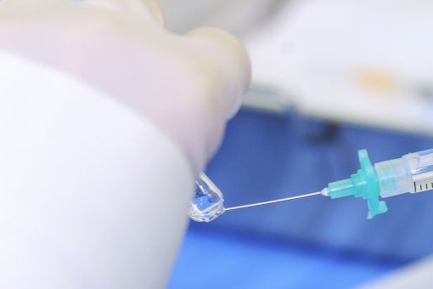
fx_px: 2898
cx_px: 269
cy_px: 153
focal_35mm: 241
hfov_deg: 8.5
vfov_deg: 5.7
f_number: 5
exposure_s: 1/160
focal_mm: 120
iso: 640
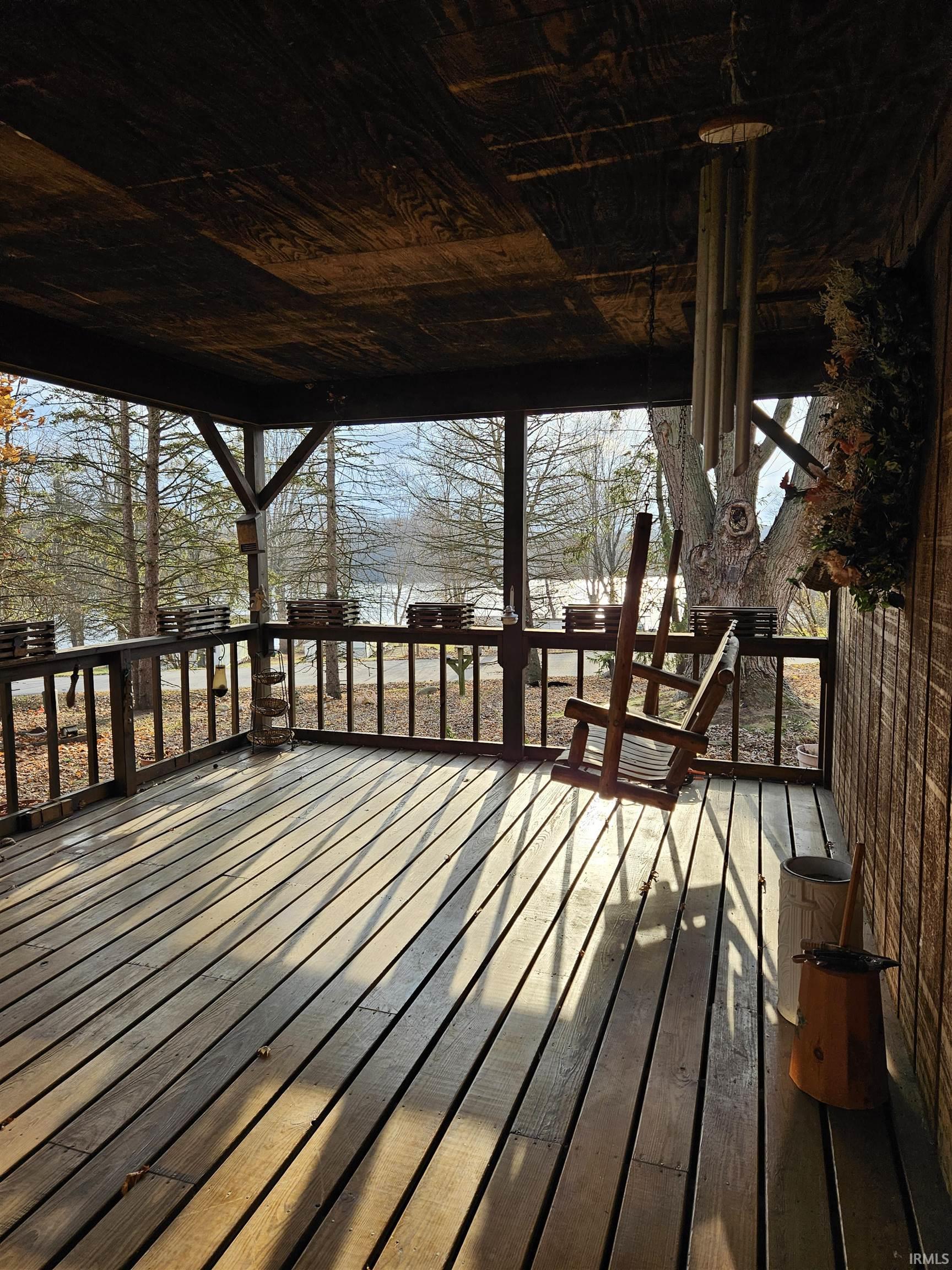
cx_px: 476
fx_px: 843
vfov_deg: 73.9
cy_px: 635
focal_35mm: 23
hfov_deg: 58.9
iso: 32
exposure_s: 1/539
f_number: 1.8
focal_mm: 5.4
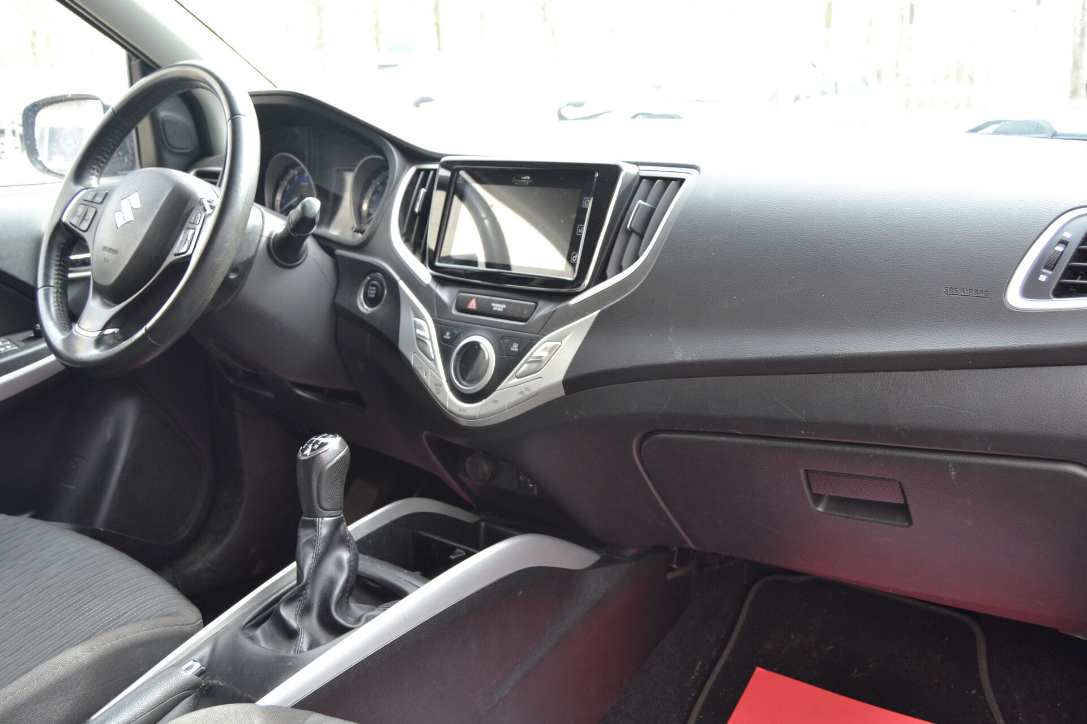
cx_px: 544
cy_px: 362
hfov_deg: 55.1
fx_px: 1042
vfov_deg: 38.4
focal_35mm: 34
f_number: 5
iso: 400
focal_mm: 23
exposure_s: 1/100
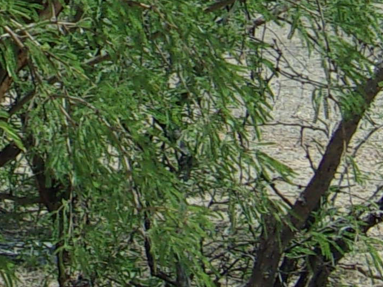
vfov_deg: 5.4
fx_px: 3009
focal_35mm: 272
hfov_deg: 7.2
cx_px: -29
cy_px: -121
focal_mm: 7.6
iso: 80
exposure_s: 1/70
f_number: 13.1
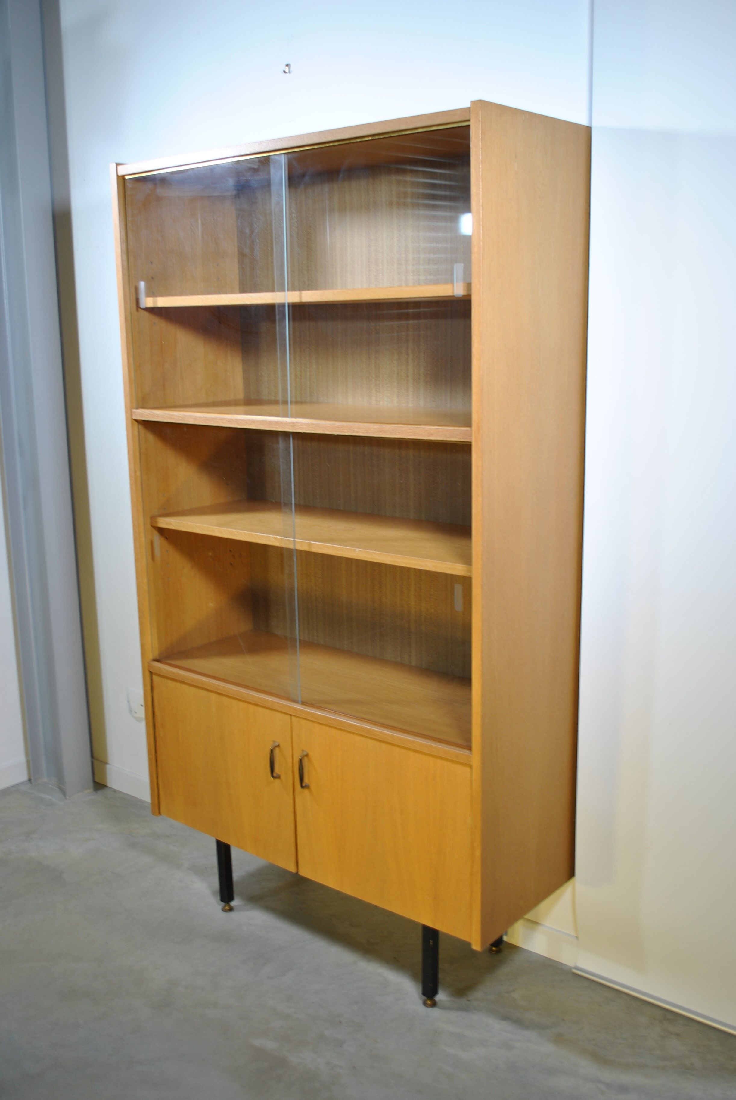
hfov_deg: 40.1
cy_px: 550
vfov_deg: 57.2
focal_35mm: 33
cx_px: 368
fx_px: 1009
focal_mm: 22
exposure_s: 1/13
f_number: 4
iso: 100
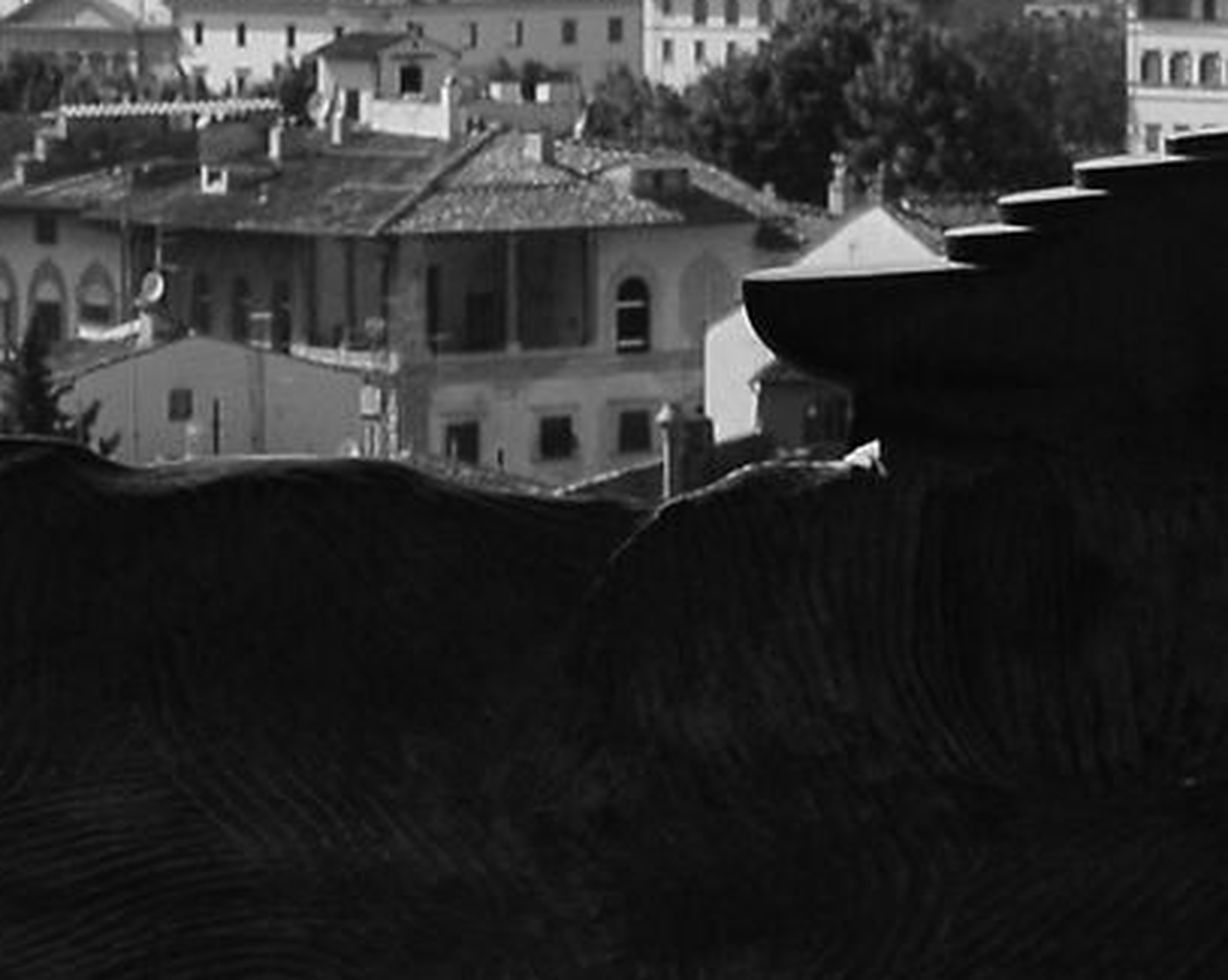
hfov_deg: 8.1
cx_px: 1934
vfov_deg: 6.4
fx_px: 8462
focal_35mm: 233
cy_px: -1024
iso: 100
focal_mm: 15.7
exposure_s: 1/1000
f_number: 4.2
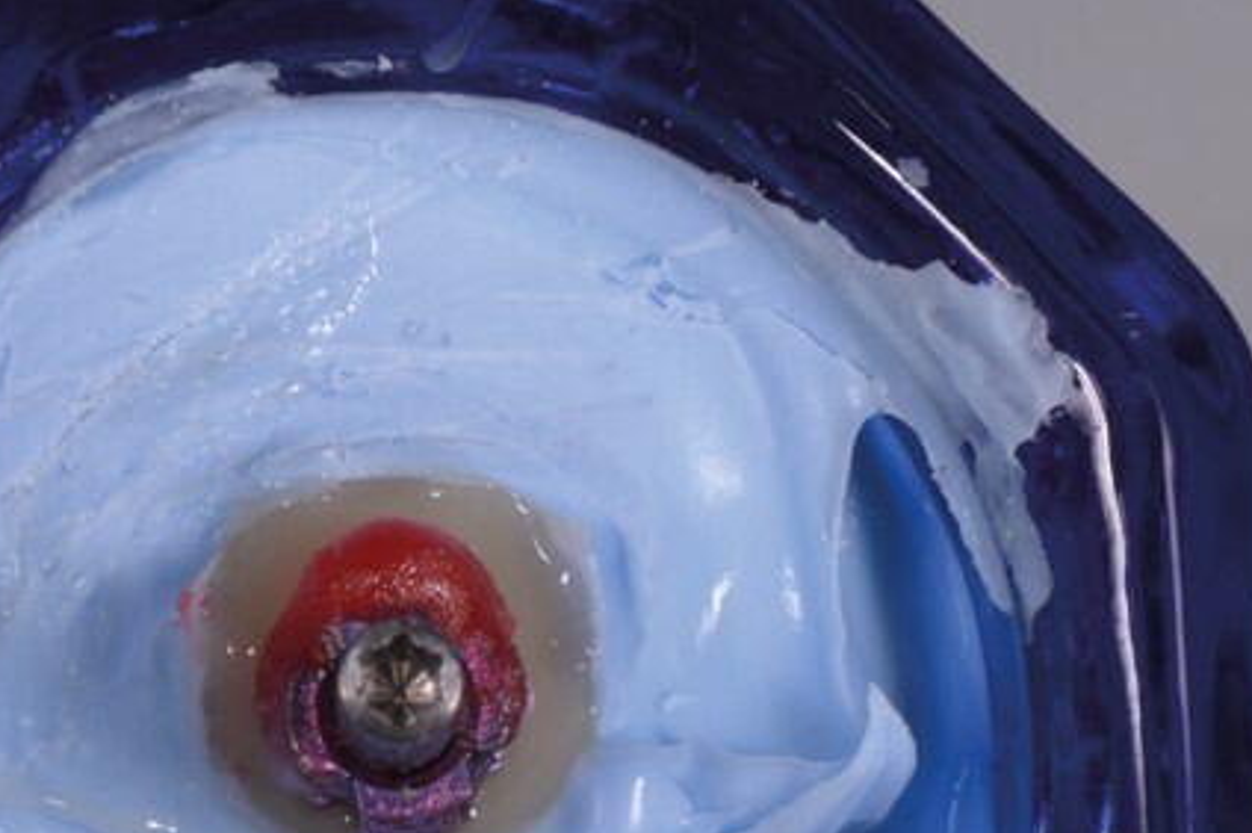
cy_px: 623
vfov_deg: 4.1
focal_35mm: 336
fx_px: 11678
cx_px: 360
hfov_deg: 6.1
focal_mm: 105
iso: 200
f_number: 25
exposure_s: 1/100
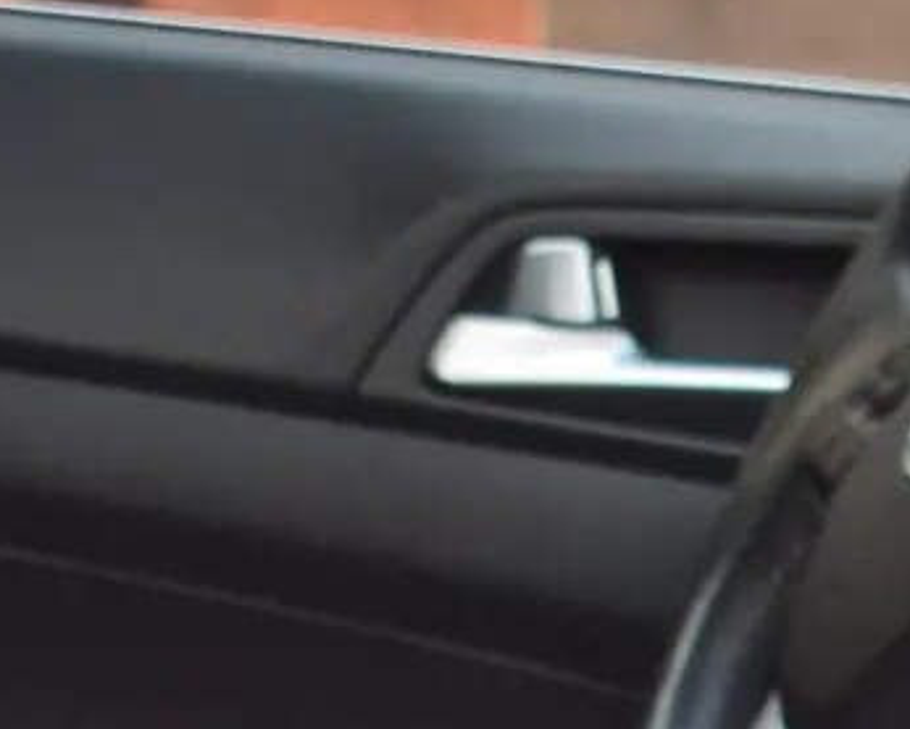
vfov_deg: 3.8
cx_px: 2535
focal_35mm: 390
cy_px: 2395
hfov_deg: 4.8
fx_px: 10507
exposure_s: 1/100
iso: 400
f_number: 5
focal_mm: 32
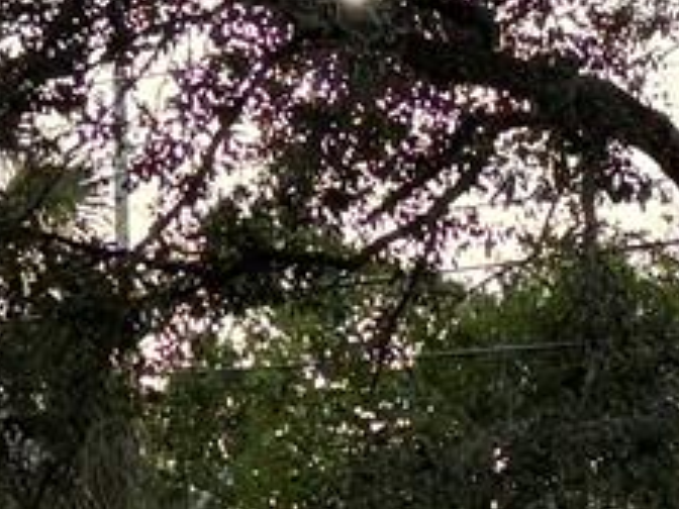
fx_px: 3648
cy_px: 976
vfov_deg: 7.7
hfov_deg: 9.4
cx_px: 1676
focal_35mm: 186
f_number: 1.6
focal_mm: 5.96
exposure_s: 1/764
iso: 64
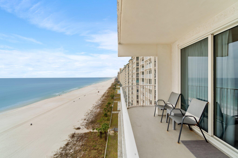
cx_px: 119
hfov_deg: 100.4
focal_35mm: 15
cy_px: 79
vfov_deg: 77.3
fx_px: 99
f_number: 8
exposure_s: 1/1.67
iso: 100
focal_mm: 10
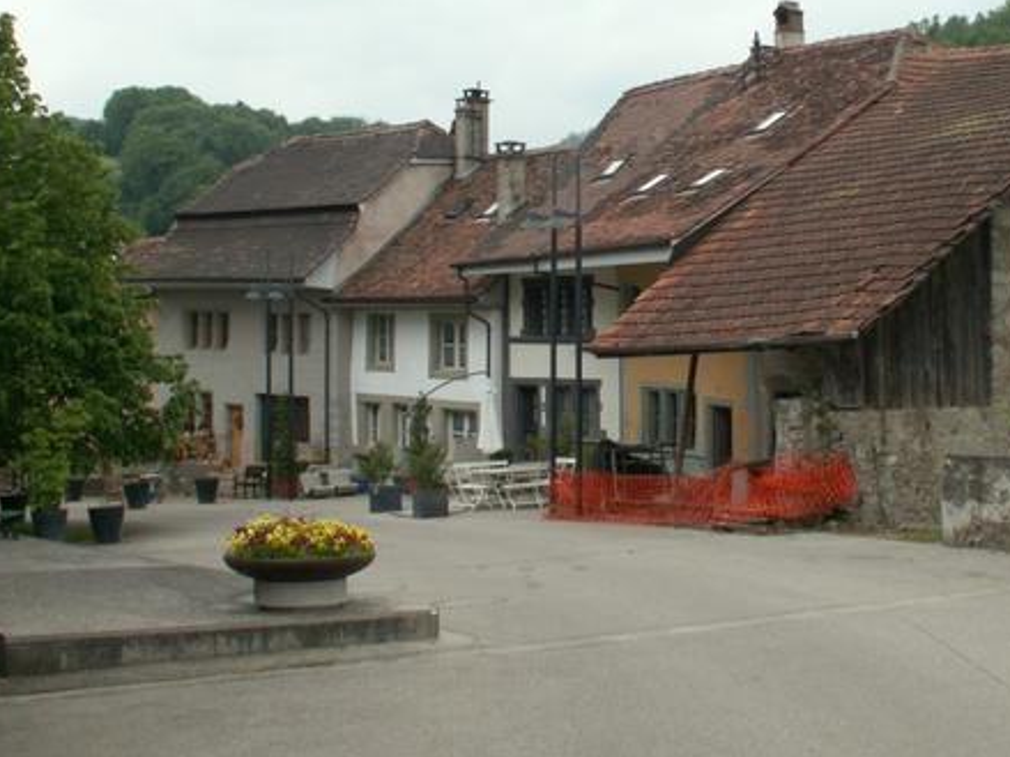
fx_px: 1488
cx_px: 674
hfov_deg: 37.1
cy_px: 246
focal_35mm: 51
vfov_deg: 28.3
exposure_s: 1/125
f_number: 5.6
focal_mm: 5.86
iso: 50
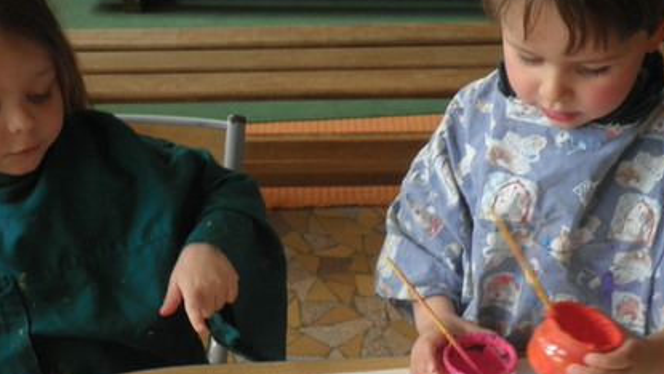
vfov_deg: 17.2
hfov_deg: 30.1
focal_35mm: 70
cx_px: 340
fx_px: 1233
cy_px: 258
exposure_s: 1/60
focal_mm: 7.6
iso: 80
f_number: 3.4
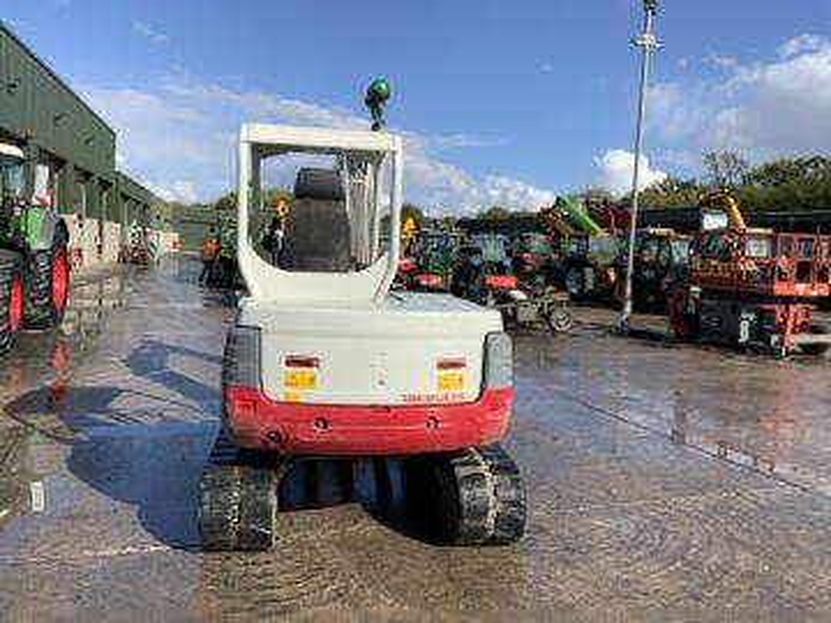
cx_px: 416
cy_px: 312
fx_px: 696
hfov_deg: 61.7
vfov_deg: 48.2
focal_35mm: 29
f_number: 1.8
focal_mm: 3
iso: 16
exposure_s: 1/2141
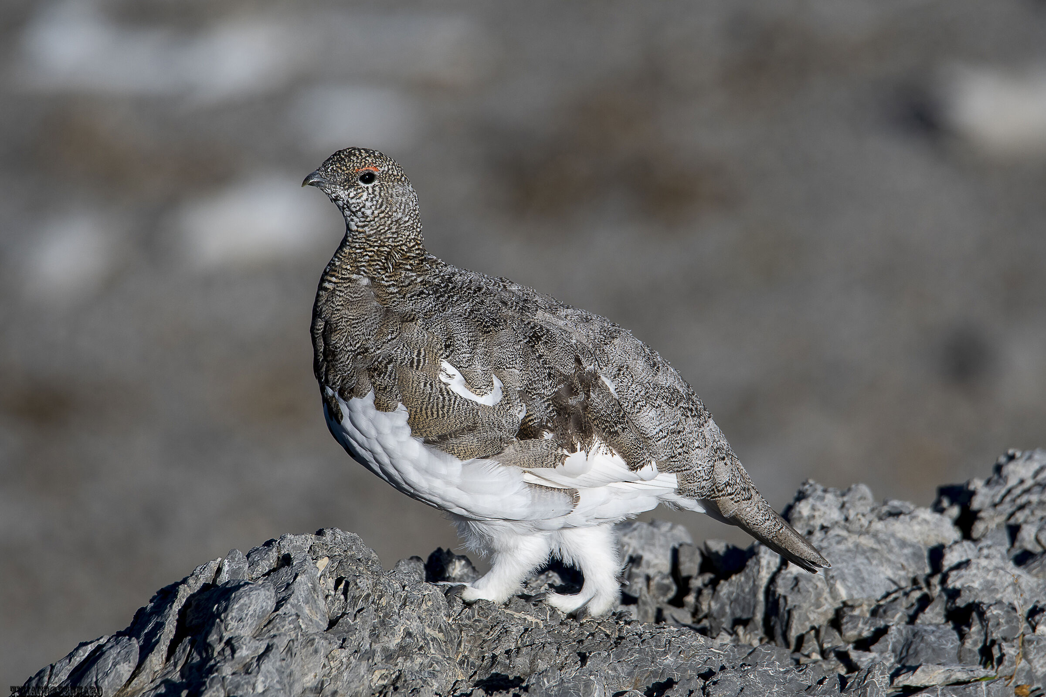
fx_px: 26148
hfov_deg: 2.3
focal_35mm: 900
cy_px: 348
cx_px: 523
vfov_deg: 1.5
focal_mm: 600
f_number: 8
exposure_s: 1/1250
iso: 220
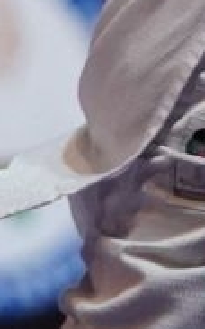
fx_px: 12571
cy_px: -351
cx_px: 665
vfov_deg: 1.5
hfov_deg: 0.9
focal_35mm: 1403
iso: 4000
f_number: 2.8
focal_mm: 140
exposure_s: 1/1000
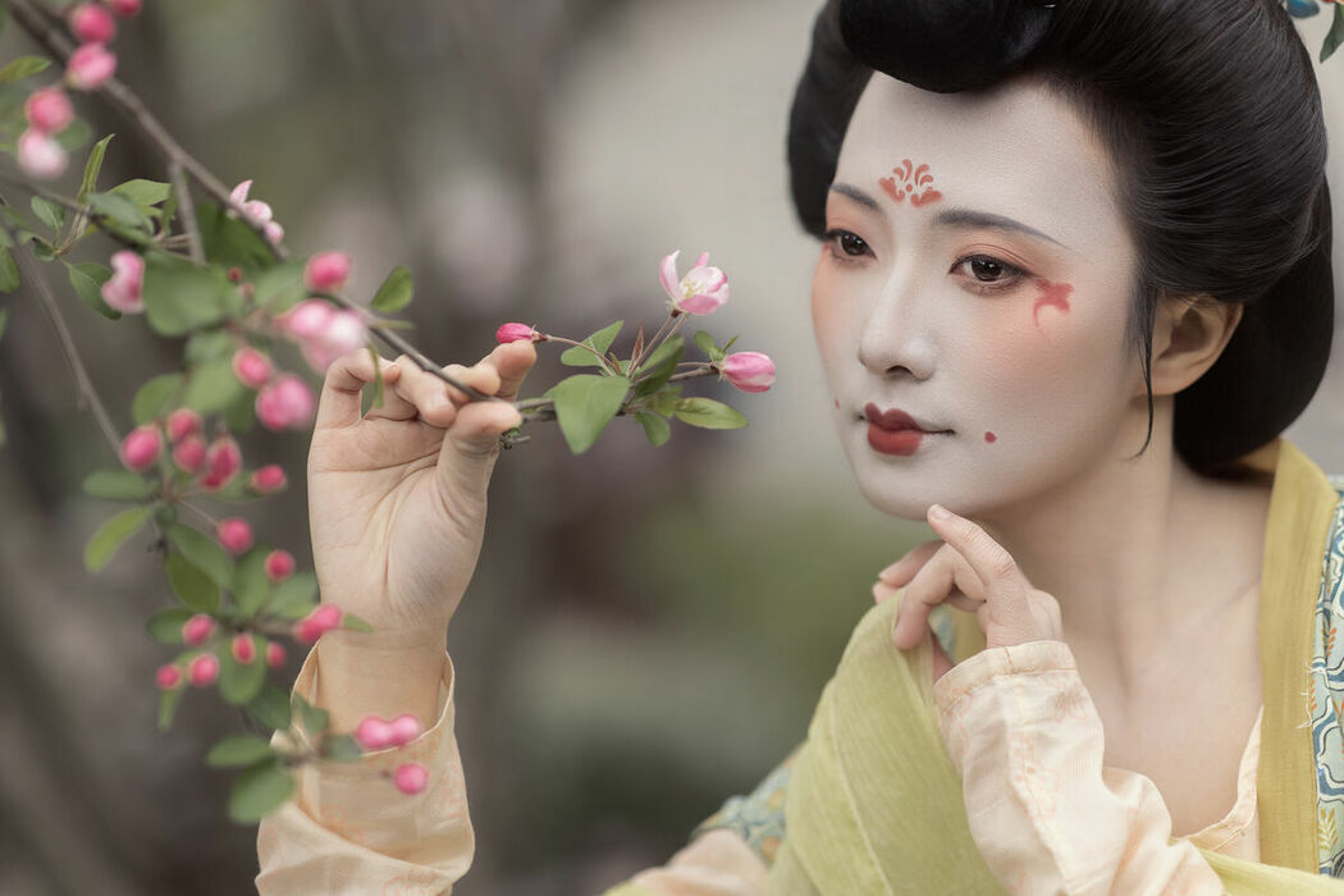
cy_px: 448
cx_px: 672
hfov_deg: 23.9
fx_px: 3173
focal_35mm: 85
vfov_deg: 16.1
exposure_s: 1/800
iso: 100
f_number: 2
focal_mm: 85
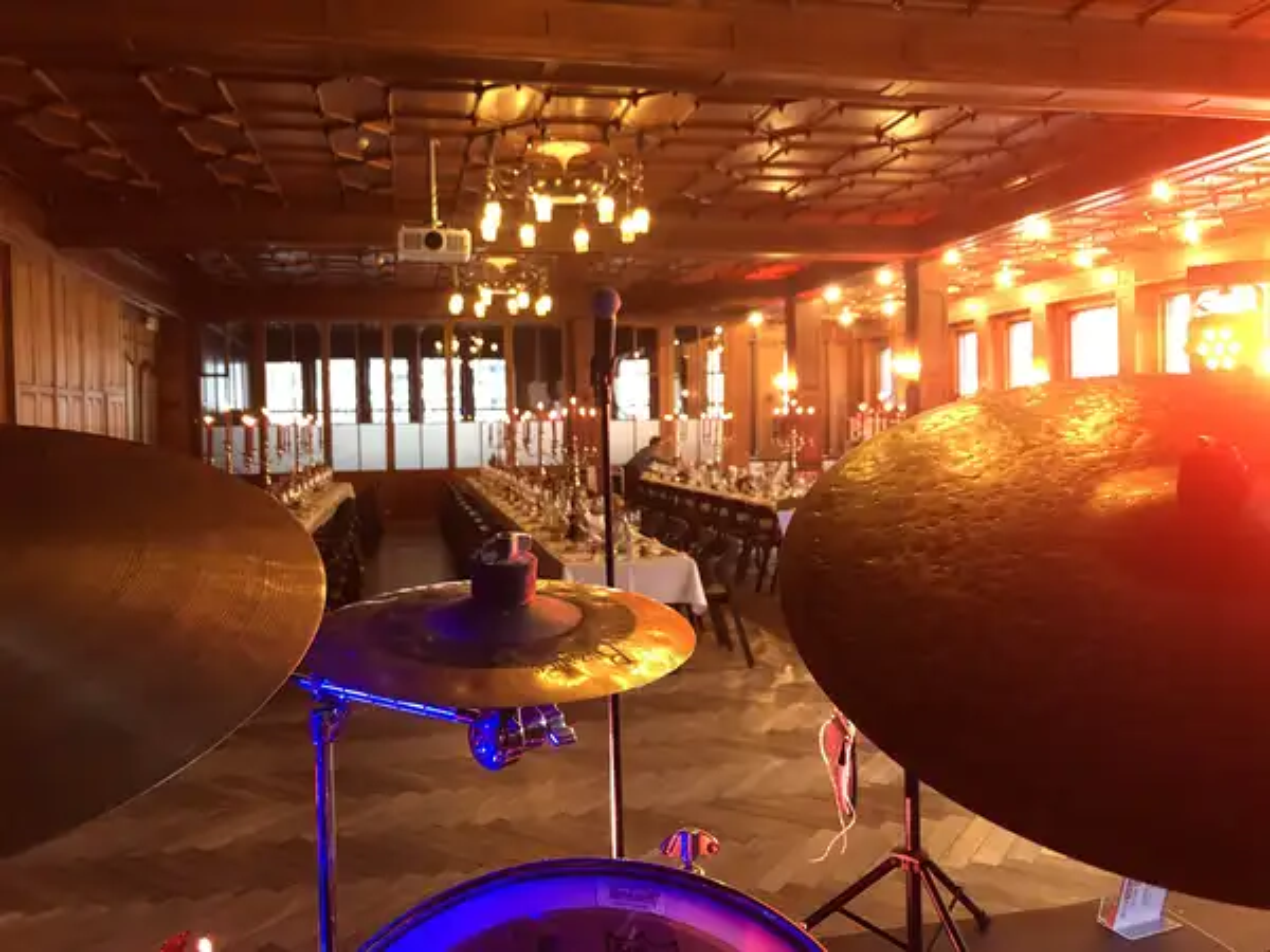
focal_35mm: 28
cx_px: 635
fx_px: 1027
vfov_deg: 49.7
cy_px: 476
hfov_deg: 63.4
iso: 100
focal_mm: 3.99
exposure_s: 1/10
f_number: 1.8
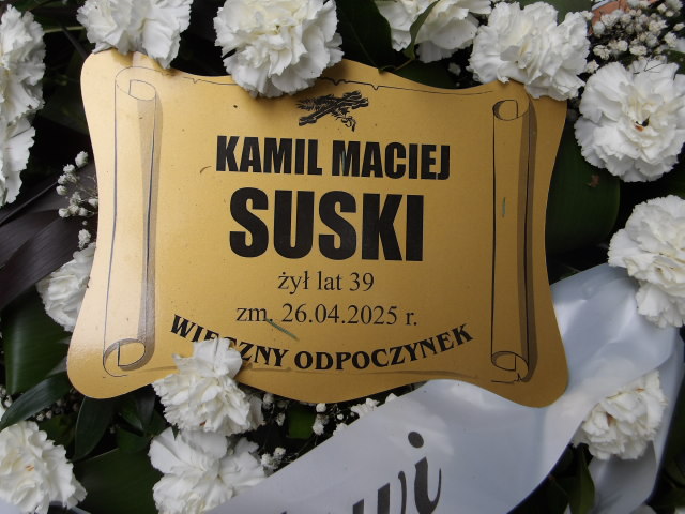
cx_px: 342
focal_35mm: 42
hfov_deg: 44.8
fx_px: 831
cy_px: 257
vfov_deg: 34.3
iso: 100
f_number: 3.7
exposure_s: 1/55
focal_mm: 7.6
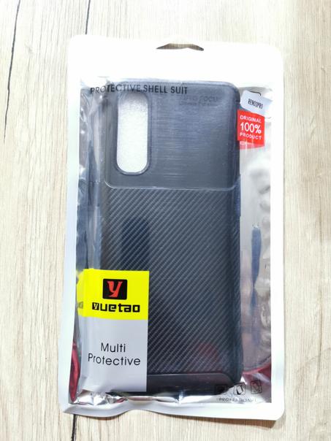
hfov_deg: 51.4
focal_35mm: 27
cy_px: 220
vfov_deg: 65.3
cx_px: 166
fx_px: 344
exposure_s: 1/50
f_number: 1.6
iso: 250
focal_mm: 5.56
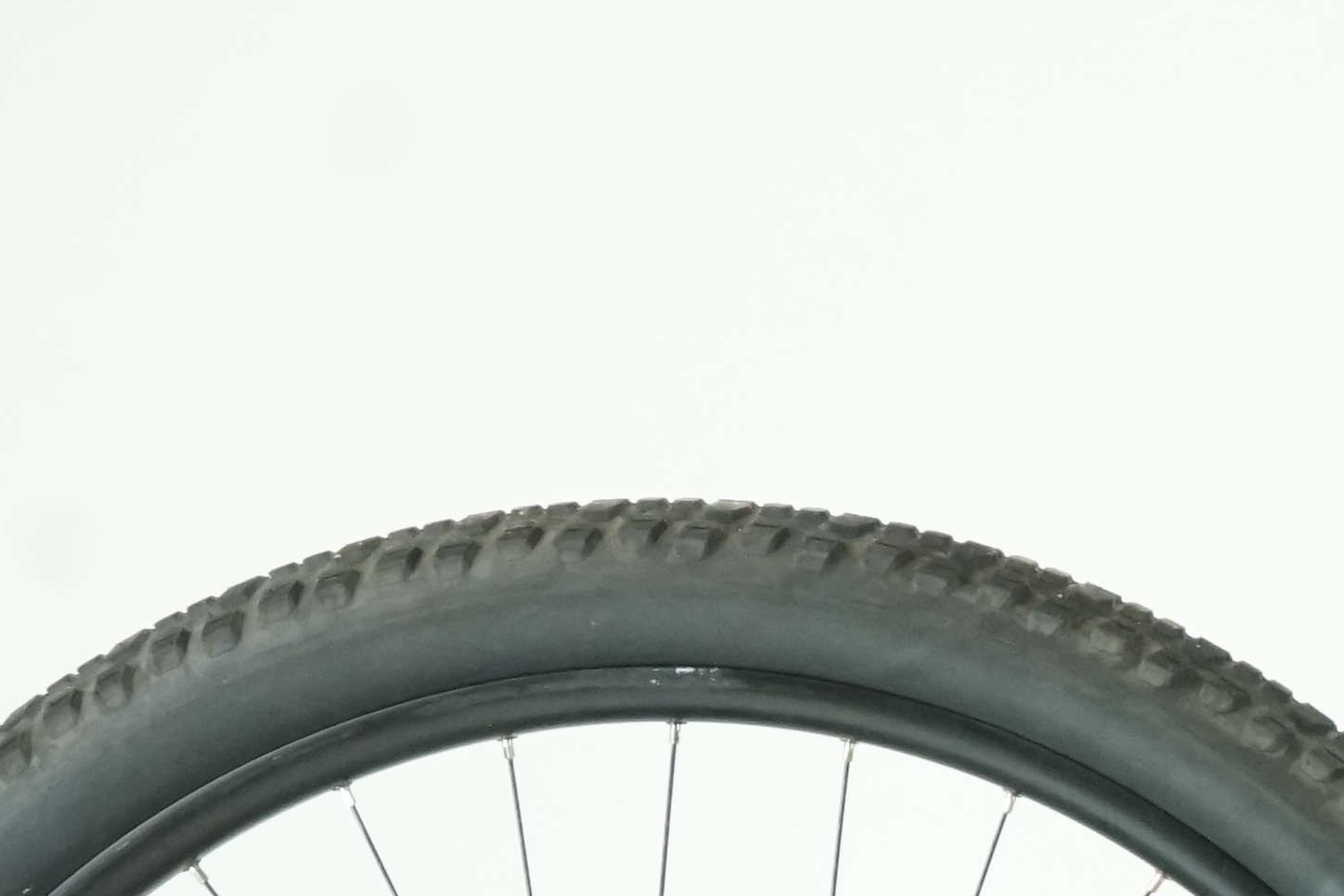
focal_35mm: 230
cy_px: 1015
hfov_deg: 8.6
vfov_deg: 5.9
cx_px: 2342
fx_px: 8587
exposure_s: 1/200
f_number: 5.6
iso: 2500
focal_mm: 55
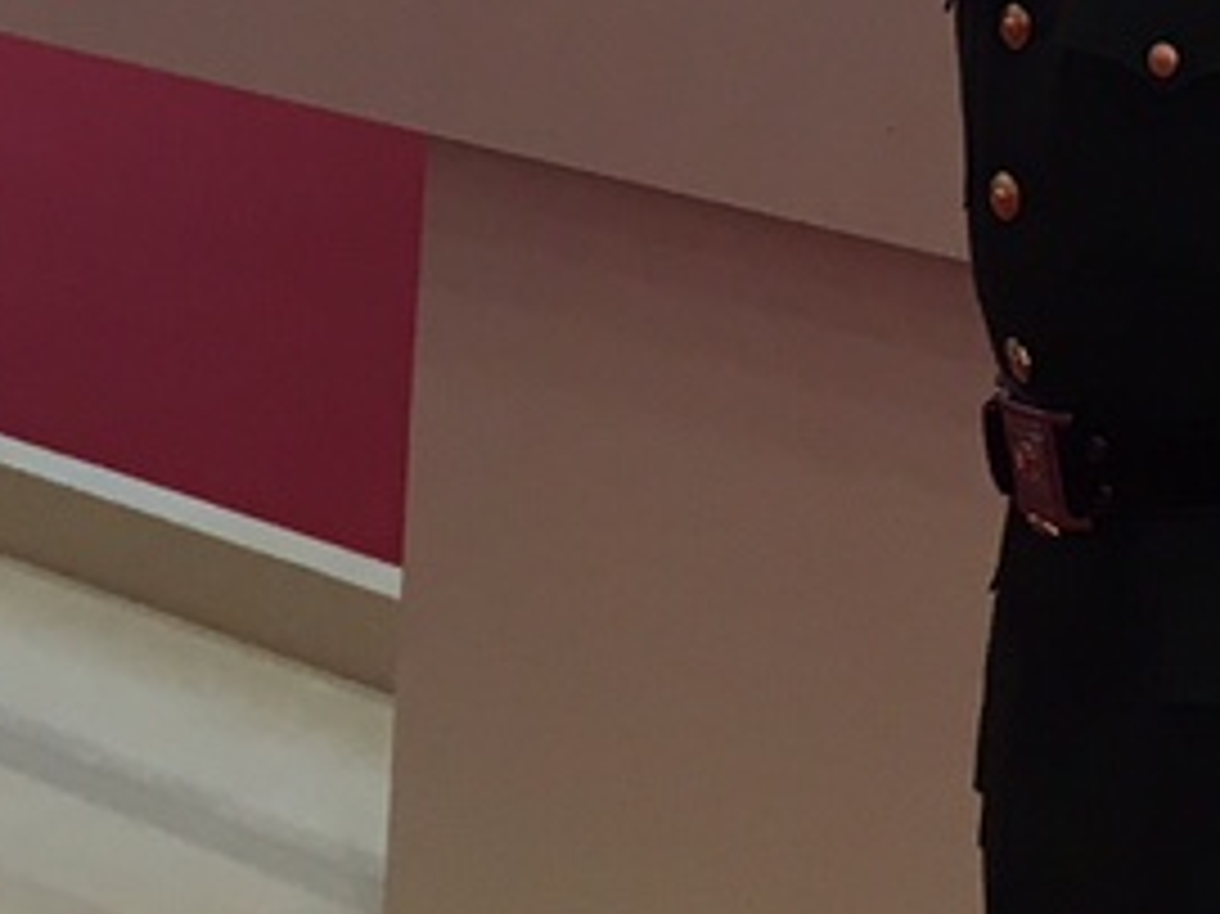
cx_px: 797
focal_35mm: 137
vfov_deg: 10.3
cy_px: -666
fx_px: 4826
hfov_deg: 14.4
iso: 32
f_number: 2.2
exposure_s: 1/33
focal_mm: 4.15
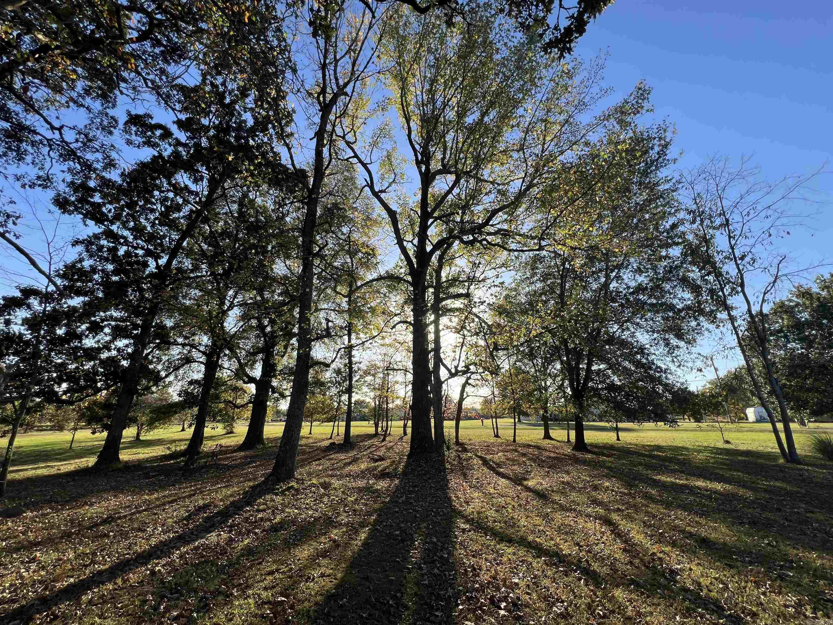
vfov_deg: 89.9
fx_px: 313
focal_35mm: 13
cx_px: 416
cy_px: 312
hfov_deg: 106.2
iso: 32
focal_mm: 1.57
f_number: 1.8
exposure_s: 1/779
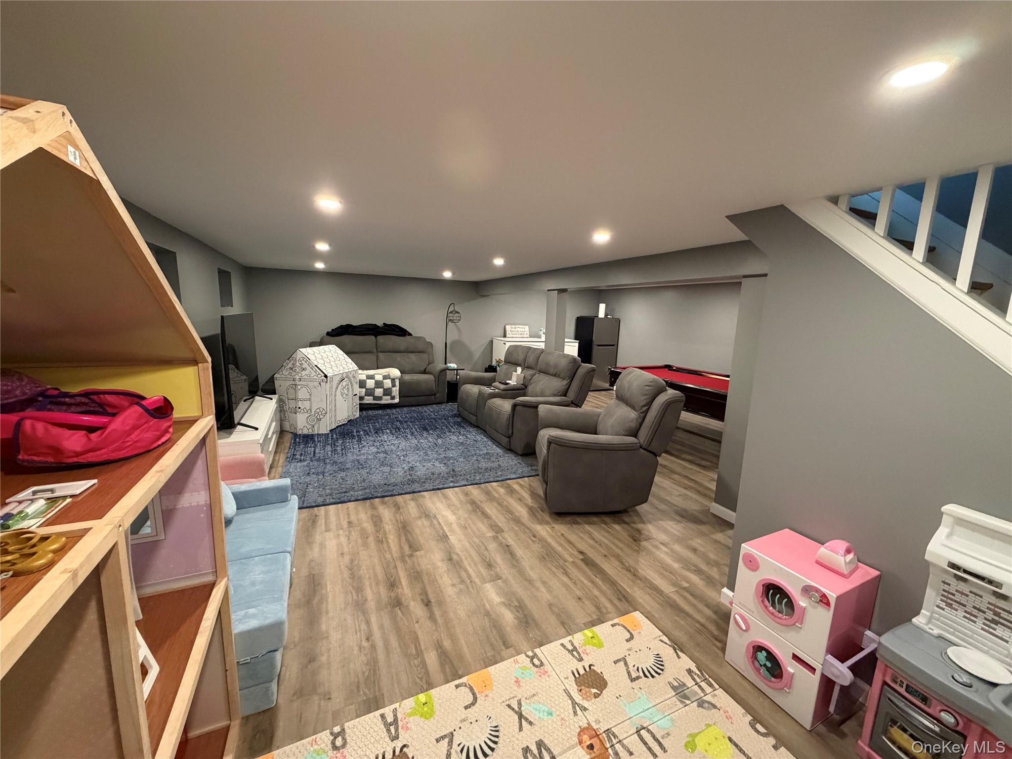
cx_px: 506
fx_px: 409
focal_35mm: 14
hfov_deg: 102.1
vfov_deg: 85.7
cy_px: 380
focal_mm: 2.22
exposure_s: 1/60
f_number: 2.2
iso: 500
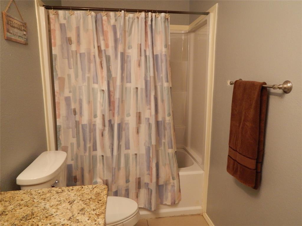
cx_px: 151
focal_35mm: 25
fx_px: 218
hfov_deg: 69.4
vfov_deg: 54.9
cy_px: 113
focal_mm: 4.5
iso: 400
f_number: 3.1
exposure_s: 1/25
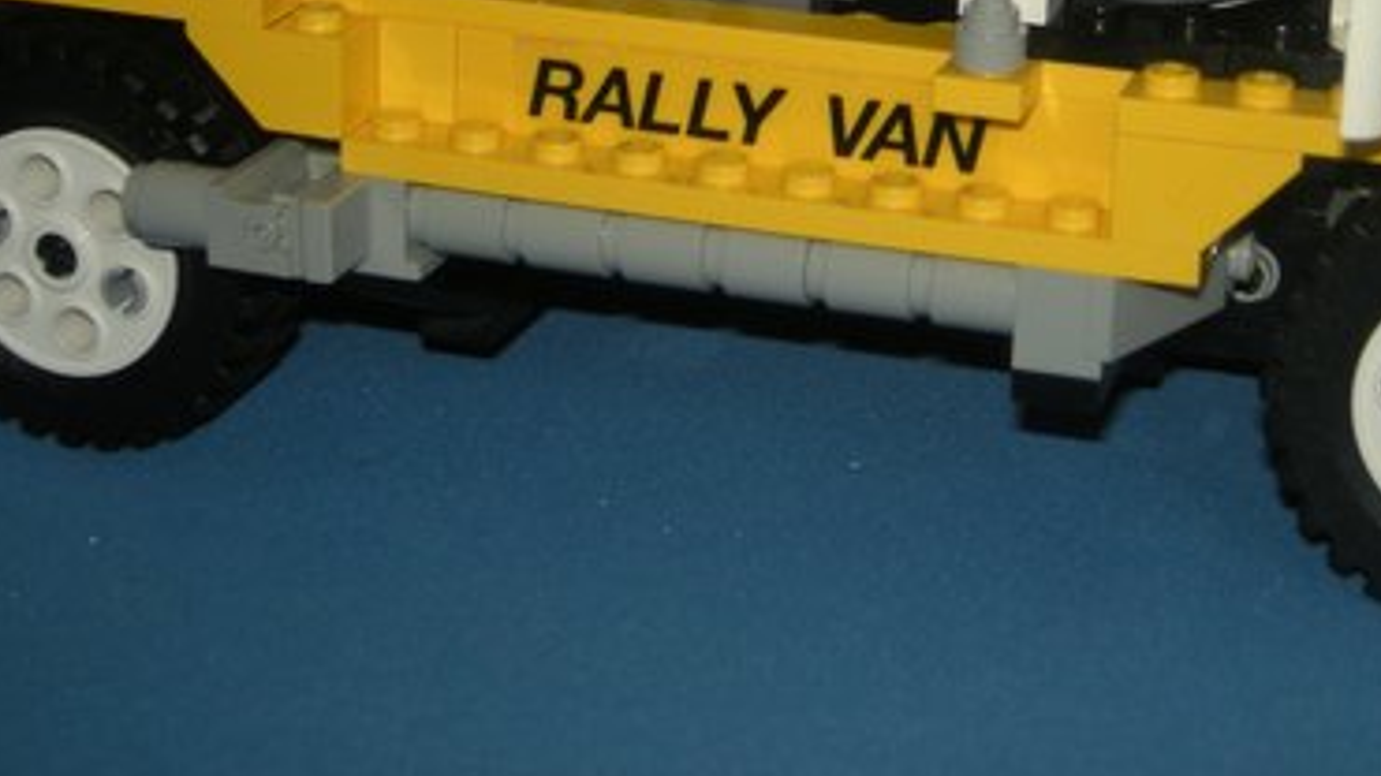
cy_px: -90
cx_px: 866
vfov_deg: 14.2
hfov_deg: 25.5
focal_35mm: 83
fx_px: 3039
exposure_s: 1/30
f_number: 6.1
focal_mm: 7.1
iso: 64
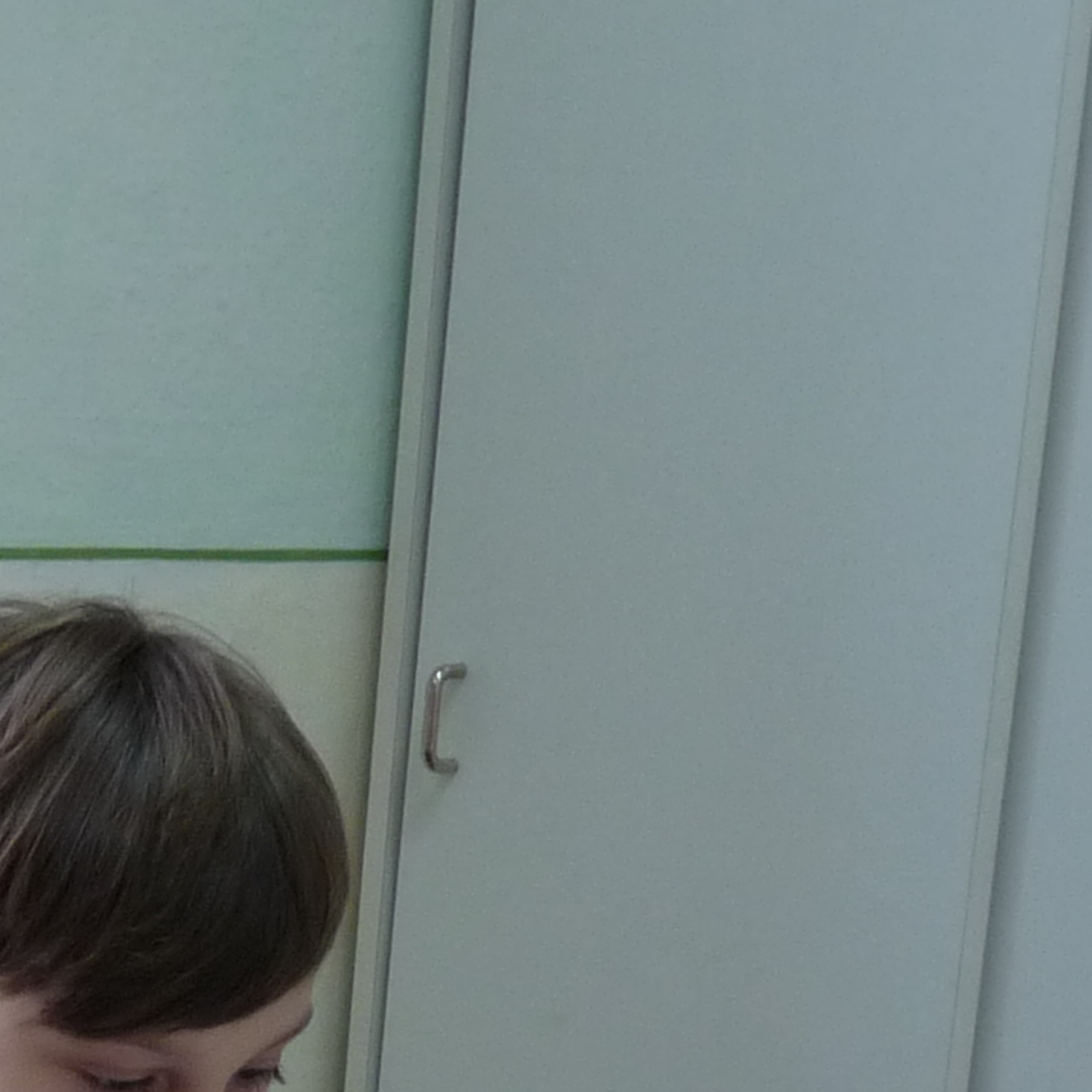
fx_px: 3640
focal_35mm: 102
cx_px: -775
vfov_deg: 16.7
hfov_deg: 15.1
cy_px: 1059
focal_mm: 4.8
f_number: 2.8
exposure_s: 1/30
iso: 160
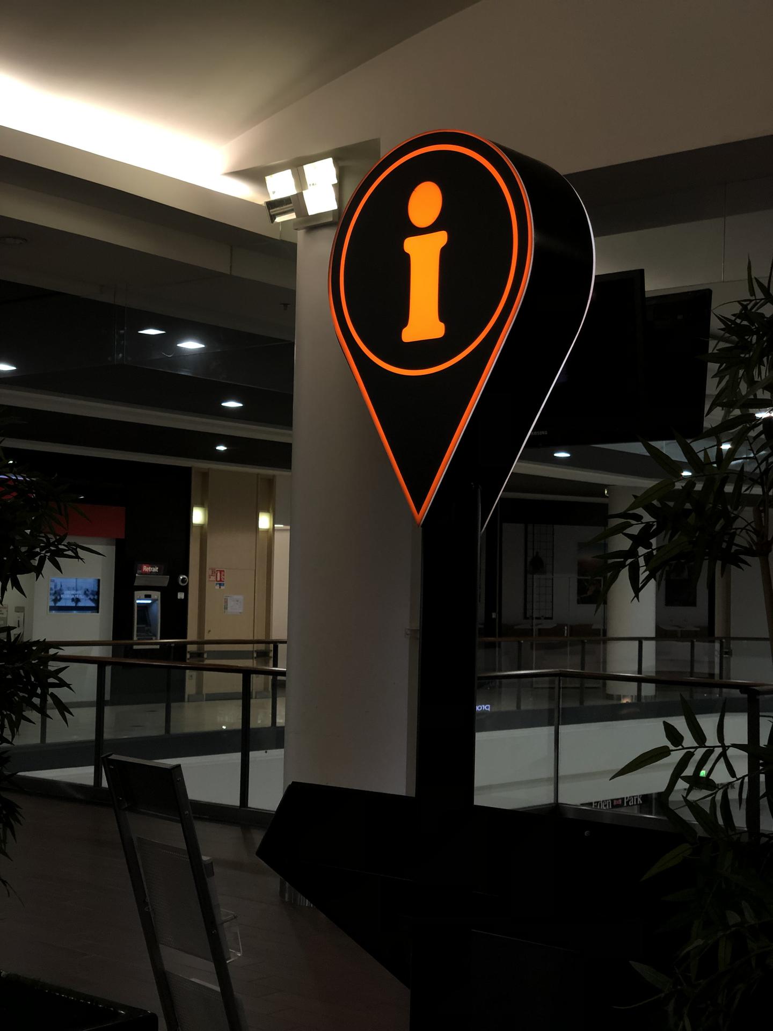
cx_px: 386
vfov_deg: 36.8
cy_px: 516
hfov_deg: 28.0
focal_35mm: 52
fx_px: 1548
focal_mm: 6
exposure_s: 1/50
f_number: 2.4
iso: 40
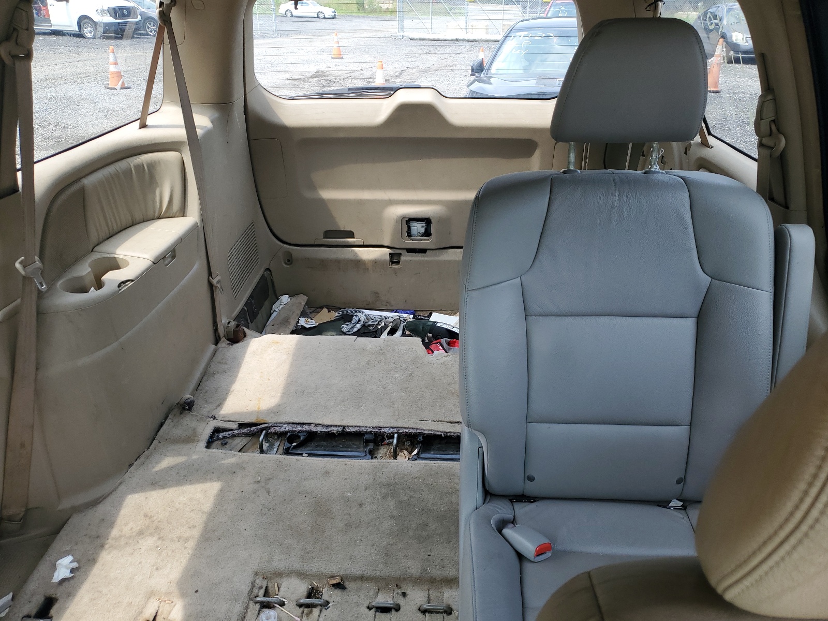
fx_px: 622
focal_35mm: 26
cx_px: 414
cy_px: 310
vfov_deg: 53.1
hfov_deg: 67.3
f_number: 1.5
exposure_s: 1/132
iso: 50
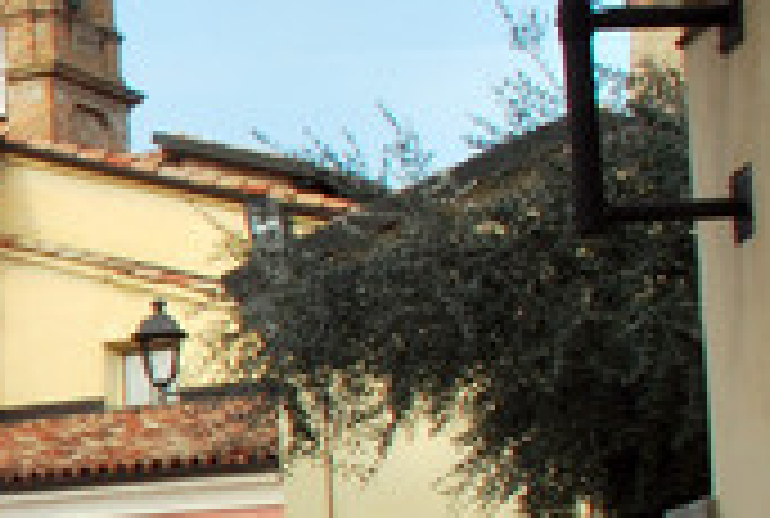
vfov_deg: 10.9
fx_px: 2702
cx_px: -500
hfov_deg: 14.7
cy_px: 516
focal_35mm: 126
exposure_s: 1/40
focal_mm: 18
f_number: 14
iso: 200
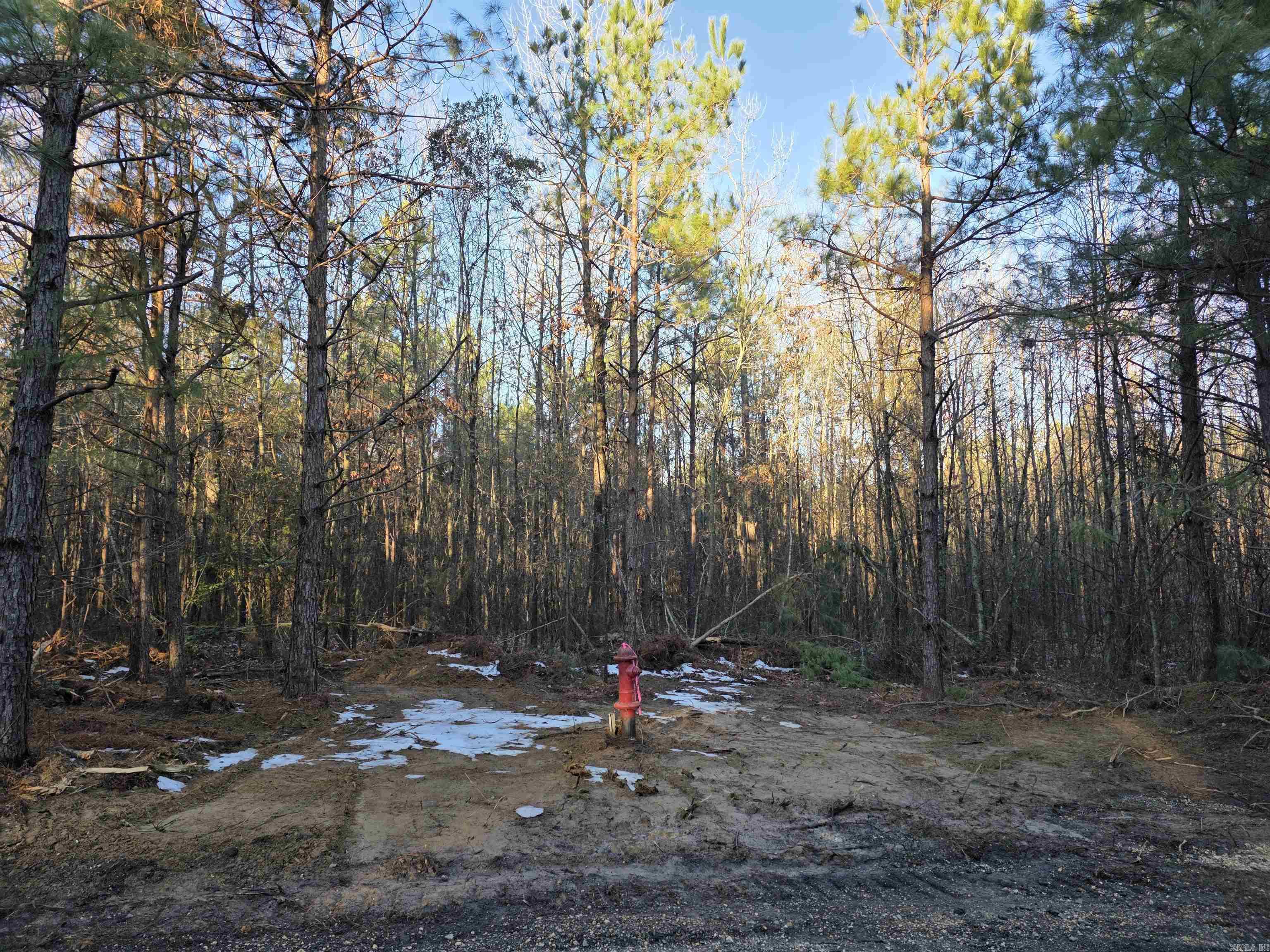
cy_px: 476
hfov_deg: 73.9
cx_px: 635
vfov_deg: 58.9
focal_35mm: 23
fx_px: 844
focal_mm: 6.3
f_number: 1.7
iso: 40
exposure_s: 1/359
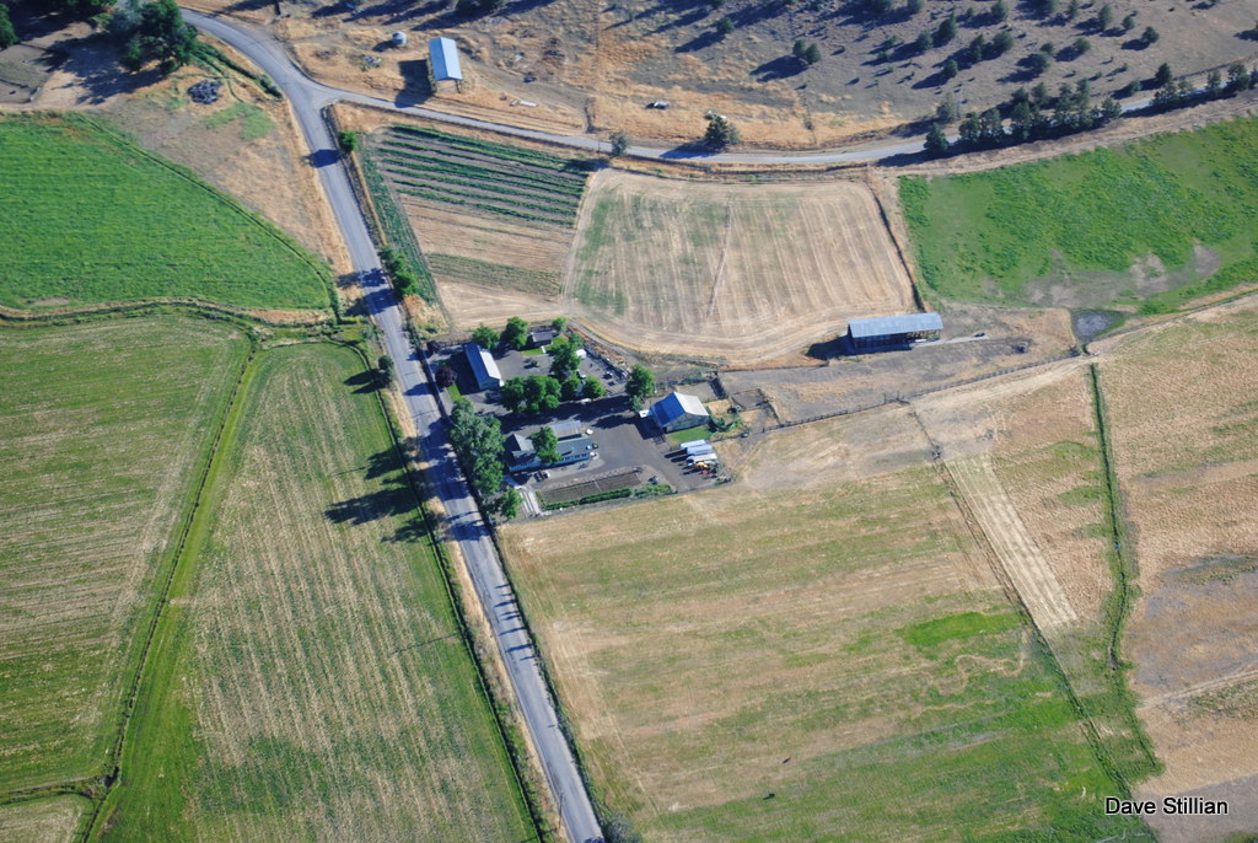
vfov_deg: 16.6
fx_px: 2887
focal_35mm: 82
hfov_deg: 24.6
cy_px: 422
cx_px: 629
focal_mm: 55
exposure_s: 1/160
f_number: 6.3
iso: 100
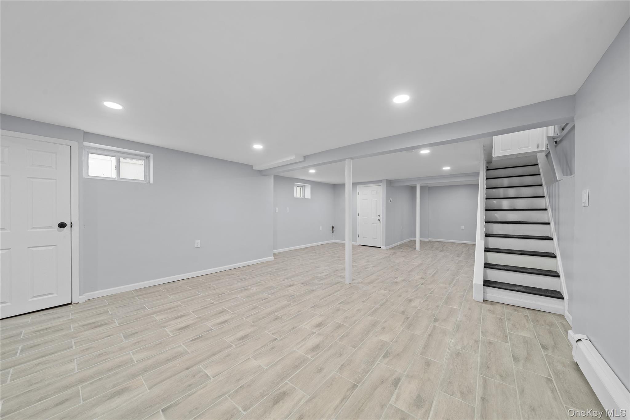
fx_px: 210
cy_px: 210
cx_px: 315
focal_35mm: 12
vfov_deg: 90.0
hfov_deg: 112.6
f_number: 8
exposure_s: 1/2
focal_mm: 12
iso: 250
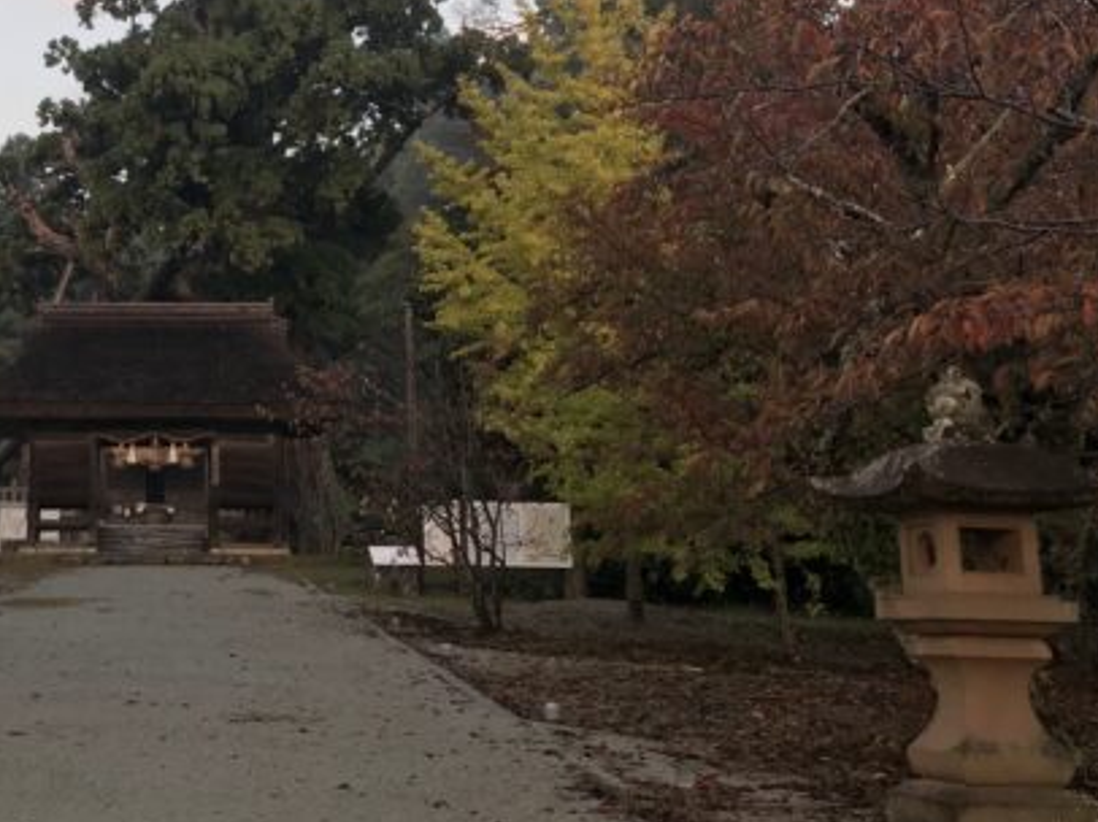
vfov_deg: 27.3
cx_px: 122
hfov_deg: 34.3
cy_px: 270
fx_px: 1680
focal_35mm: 53
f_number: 1.8
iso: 32
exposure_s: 1/120
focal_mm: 3.99
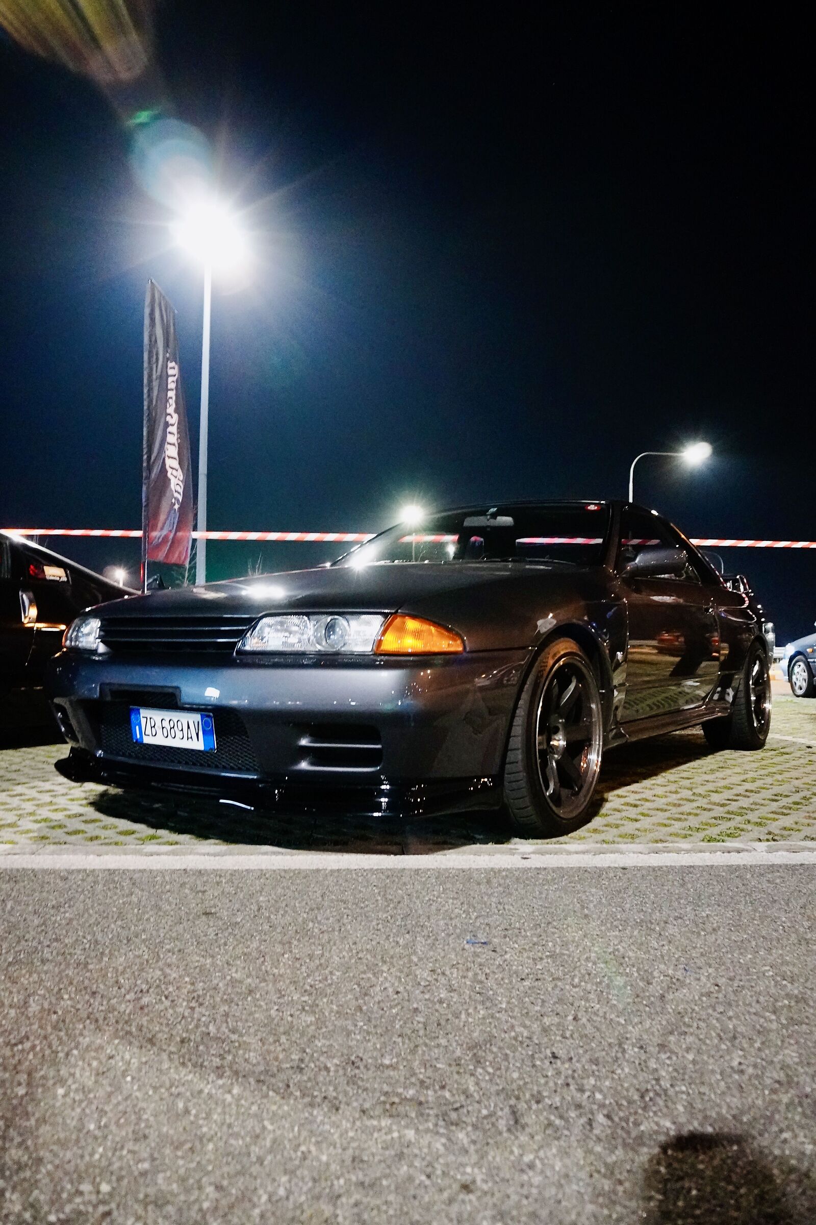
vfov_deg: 73.7
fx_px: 816
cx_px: 408
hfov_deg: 53.1
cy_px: 612
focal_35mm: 24
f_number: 3.5
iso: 6400
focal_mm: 16
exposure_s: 1/20
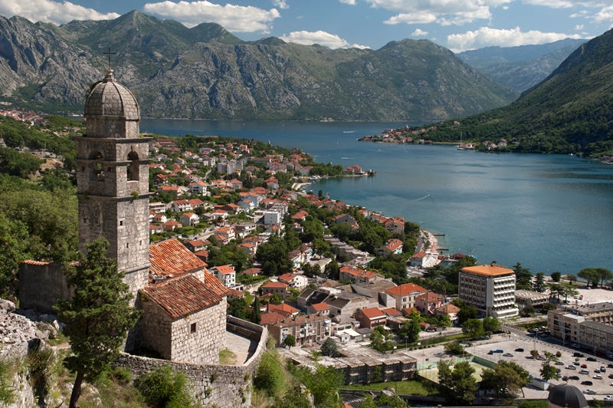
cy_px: 204
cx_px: 306
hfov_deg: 39.6
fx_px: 851
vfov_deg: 26.9
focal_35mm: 50
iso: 400
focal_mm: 50
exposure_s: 1/320
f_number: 11
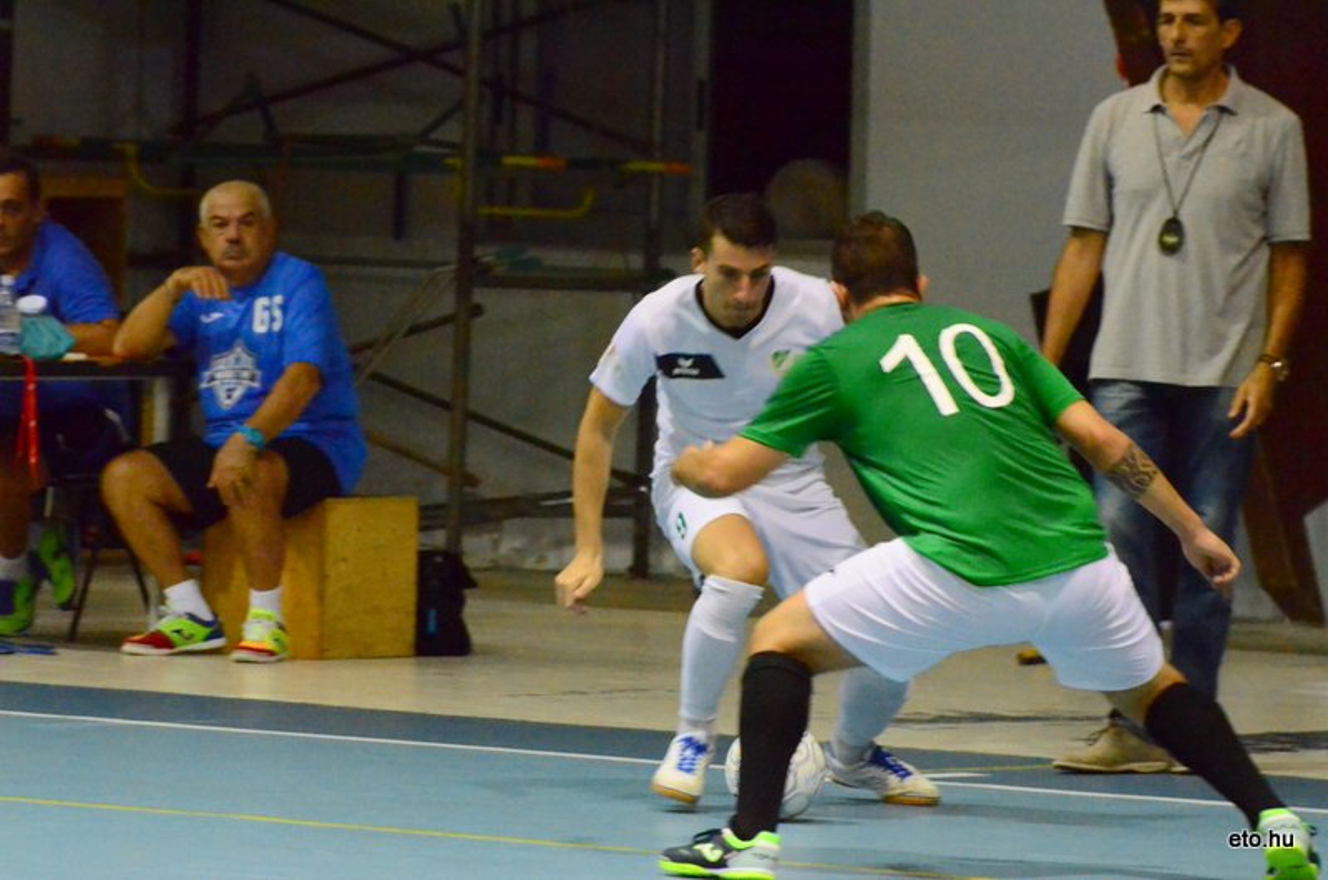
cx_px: 664
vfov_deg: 4.1
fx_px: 12149
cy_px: 440
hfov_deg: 6.3
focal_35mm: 330
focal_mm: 220
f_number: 7.1
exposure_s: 1/320
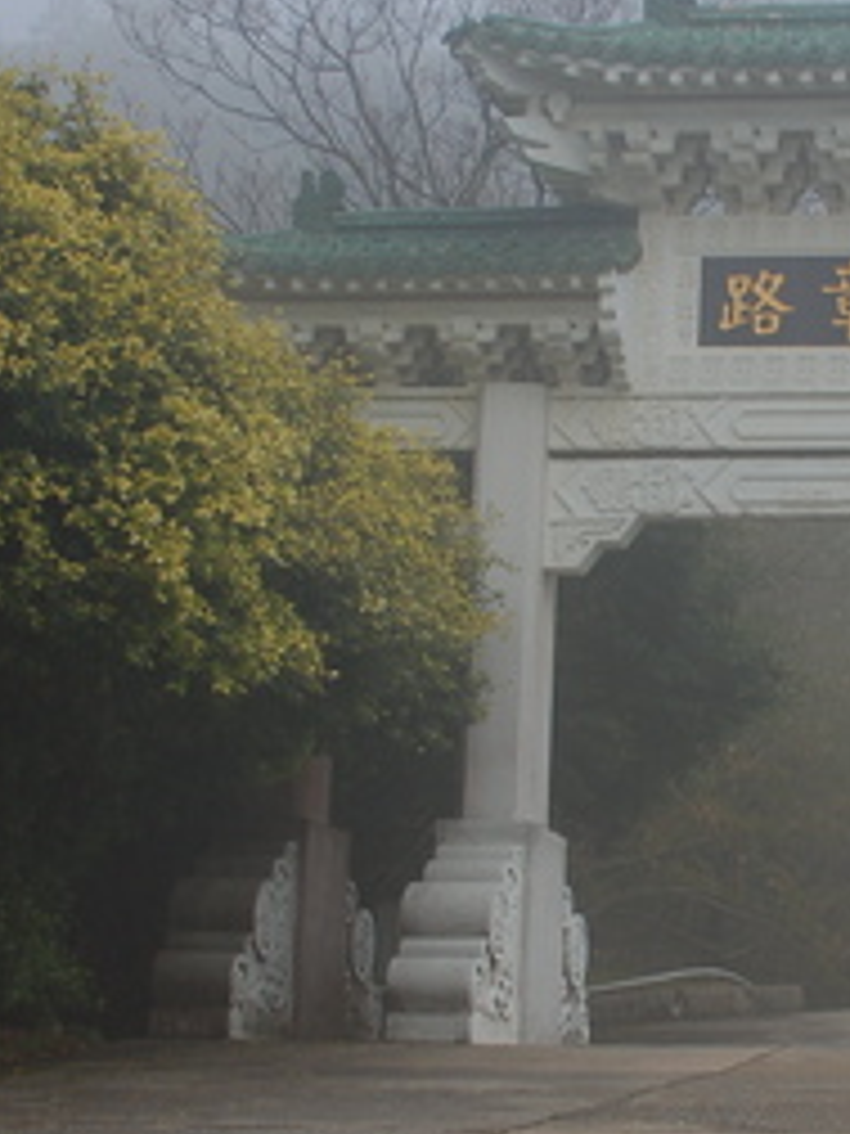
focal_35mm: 103
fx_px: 3372
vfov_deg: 19.1
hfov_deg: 14.1
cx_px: 859
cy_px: 659
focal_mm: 30
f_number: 8
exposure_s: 1/250
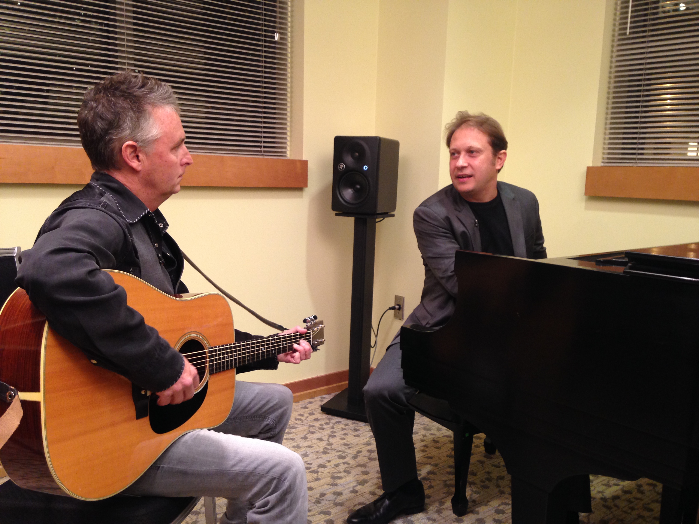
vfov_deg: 42.9
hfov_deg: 55.4
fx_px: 666
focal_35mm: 33
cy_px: 262
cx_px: 350
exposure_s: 1/20
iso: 125
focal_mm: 4.12
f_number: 2.4
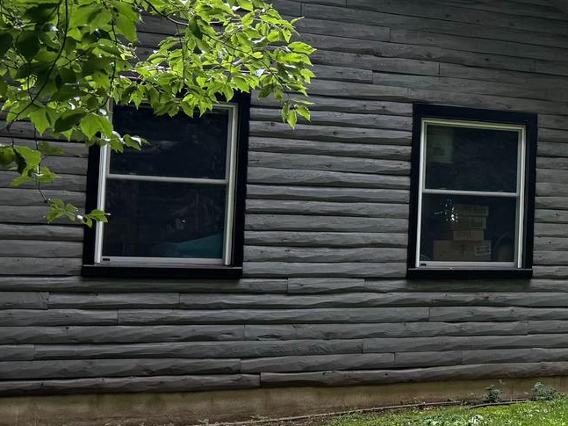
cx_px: 777
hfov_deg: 22.4
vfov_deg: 19.4
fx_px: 1247
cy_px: 168
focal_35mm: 76
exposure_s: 1/121
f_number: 1.78
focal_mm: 6.76
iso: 64
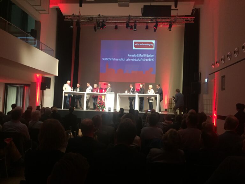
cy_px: 92
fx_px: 205
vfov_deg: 48.2
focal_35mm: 29
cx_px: 122
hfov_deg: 61.7
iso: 250
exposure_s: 1/20
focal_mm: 4.15
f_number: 2.2
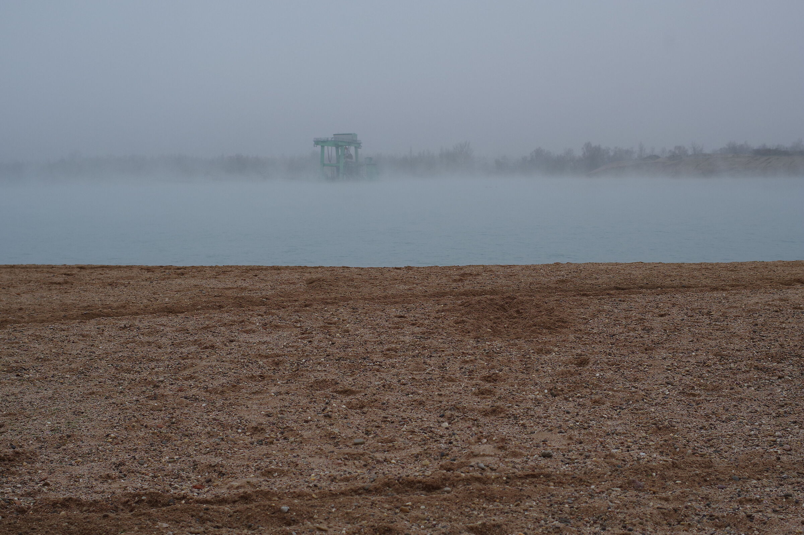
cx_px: 402
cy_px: 268
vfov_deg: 25.7
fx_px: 1172
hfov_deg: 37.9
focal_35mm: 52
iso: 400
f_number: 7.1
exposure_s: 1/250
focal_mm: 35
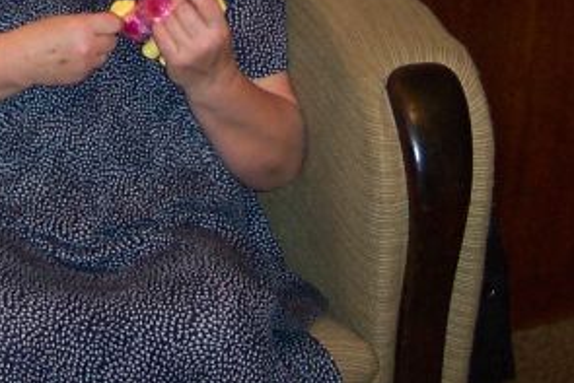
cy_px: -39
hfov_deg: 17.4
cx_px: 88
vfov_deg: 11.6
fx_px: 1850
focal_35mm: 116
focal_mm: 8
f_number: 2.8
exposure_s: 1/30
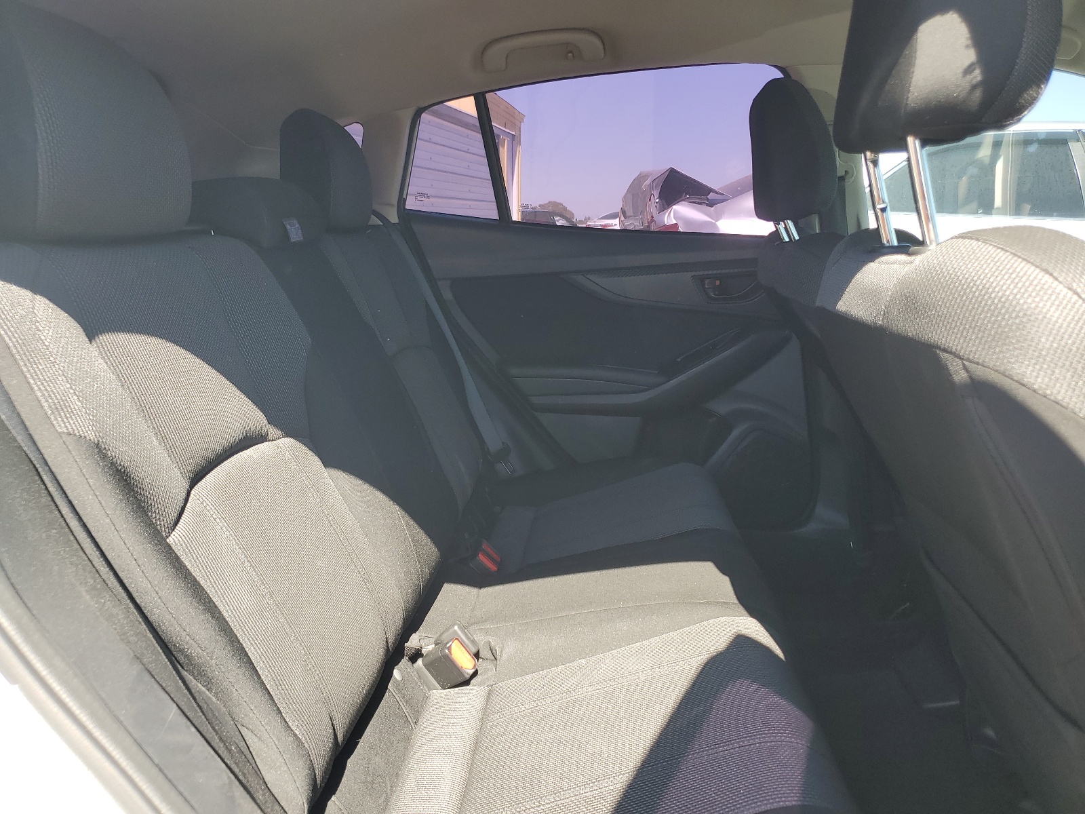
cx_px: 542
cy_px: 407
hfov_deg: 67.3
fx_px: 815
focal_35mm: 26
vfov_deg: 53.1
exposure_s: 1/323
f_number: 1.5
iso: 50
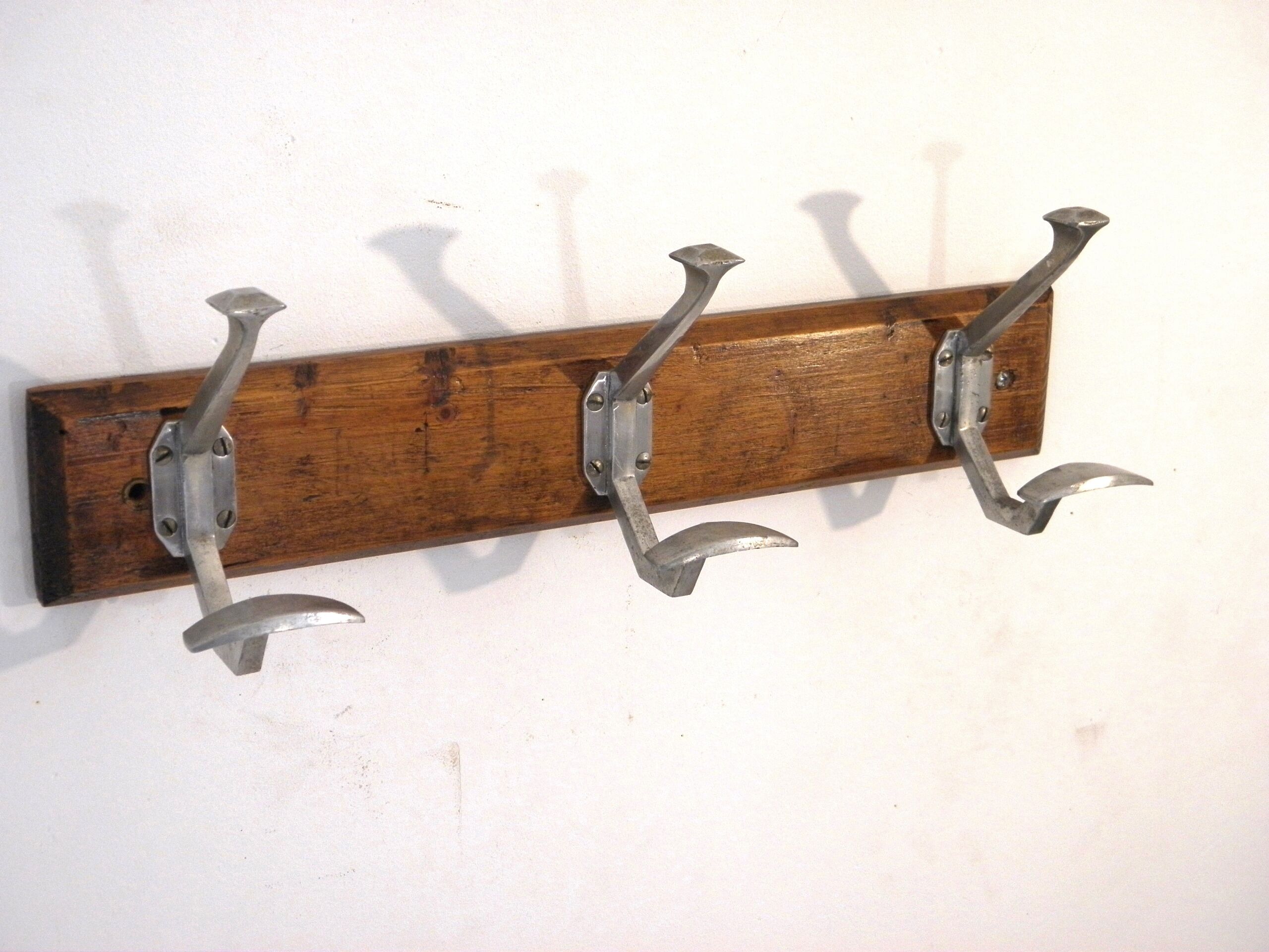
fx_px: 1980
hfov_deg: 35.5
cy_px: 476
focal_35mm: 54
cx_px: 634
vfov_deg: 27.0
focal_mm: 9.7
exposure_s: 1/30
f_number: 4.1
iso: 200
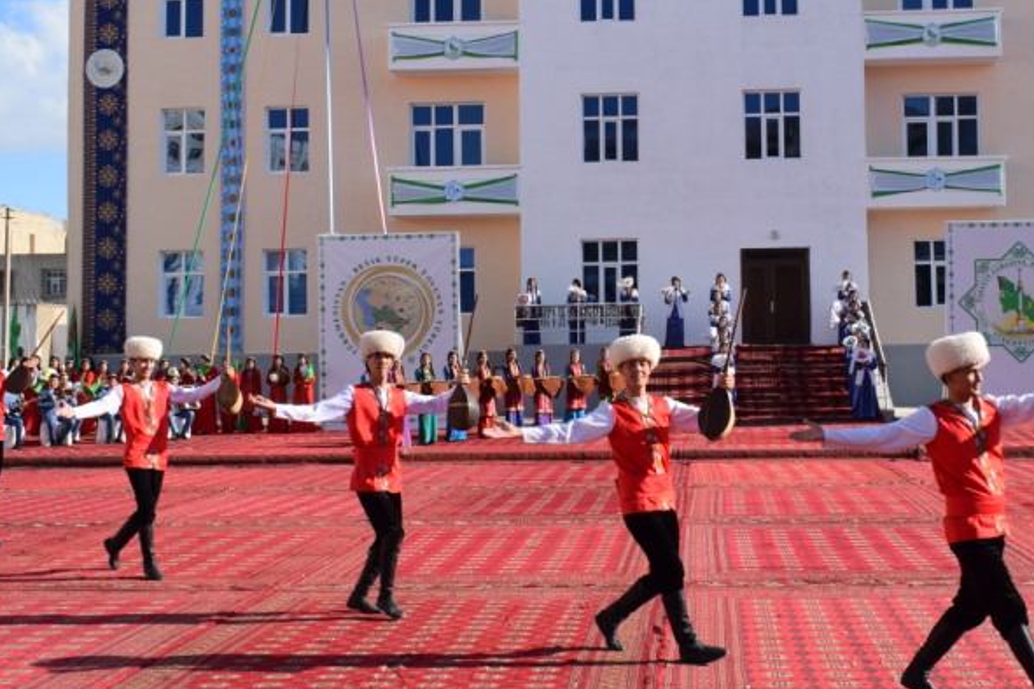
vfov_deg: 25.9
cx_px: 626
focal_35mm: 52
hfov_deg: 38.0
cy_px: 258
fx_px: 1493
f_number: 9
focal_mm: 20
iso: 200
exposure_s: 1/320
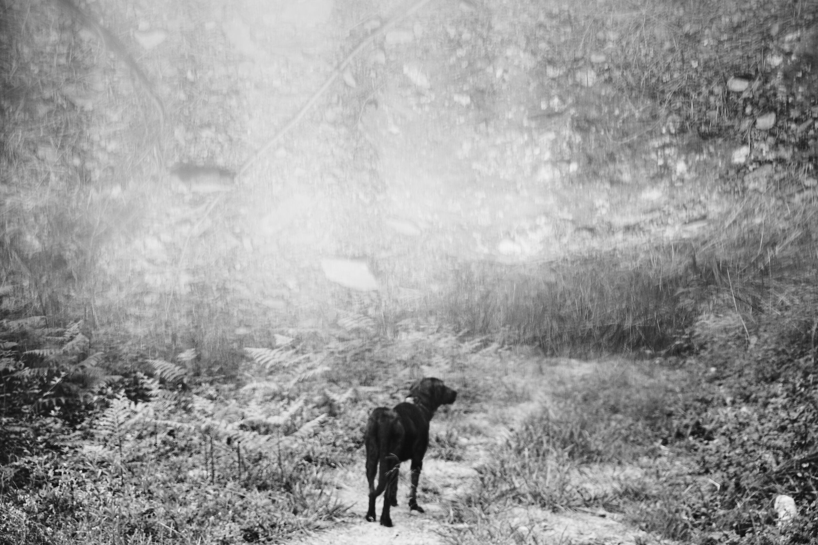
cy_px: 272
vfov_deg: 18.2
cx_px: 409
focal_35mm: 75
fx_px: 1704
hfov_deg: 27.0
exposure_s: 1/30
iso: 100
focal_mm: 50
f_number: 5.6
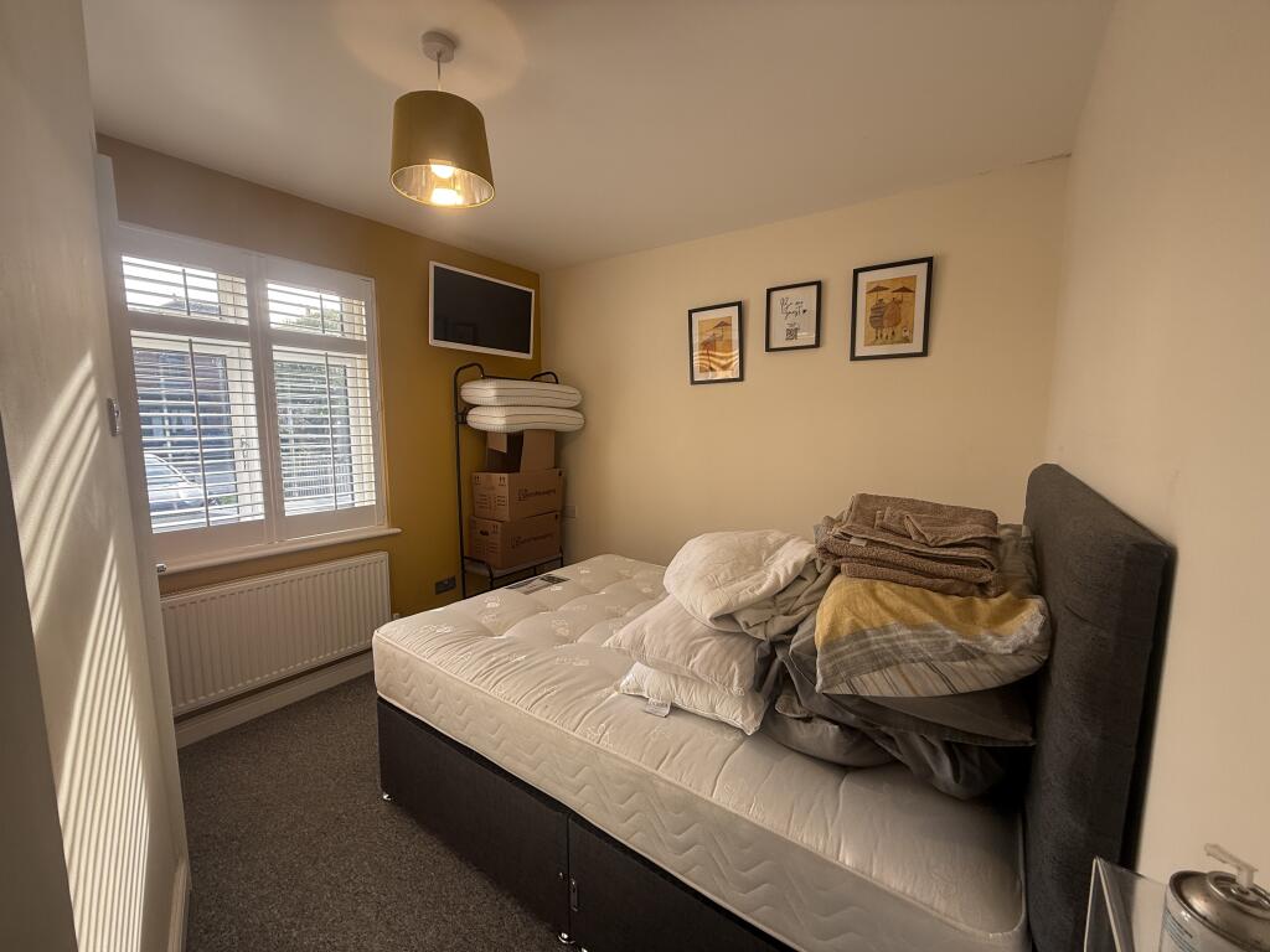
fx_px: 514
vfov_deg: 85.7
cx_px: 635
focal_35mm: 14
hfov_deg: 102.1
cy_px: 476
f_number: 2.2
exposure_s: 1/99
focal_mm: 2.22
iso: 80
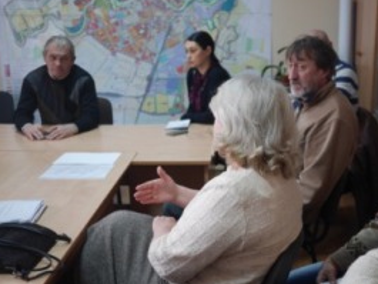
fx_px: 568
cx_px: 244
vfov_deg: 28.0
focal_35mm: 52
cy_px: 168
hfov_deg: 36.5
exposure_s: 1/60
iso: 200
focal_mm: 20
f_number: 1.7
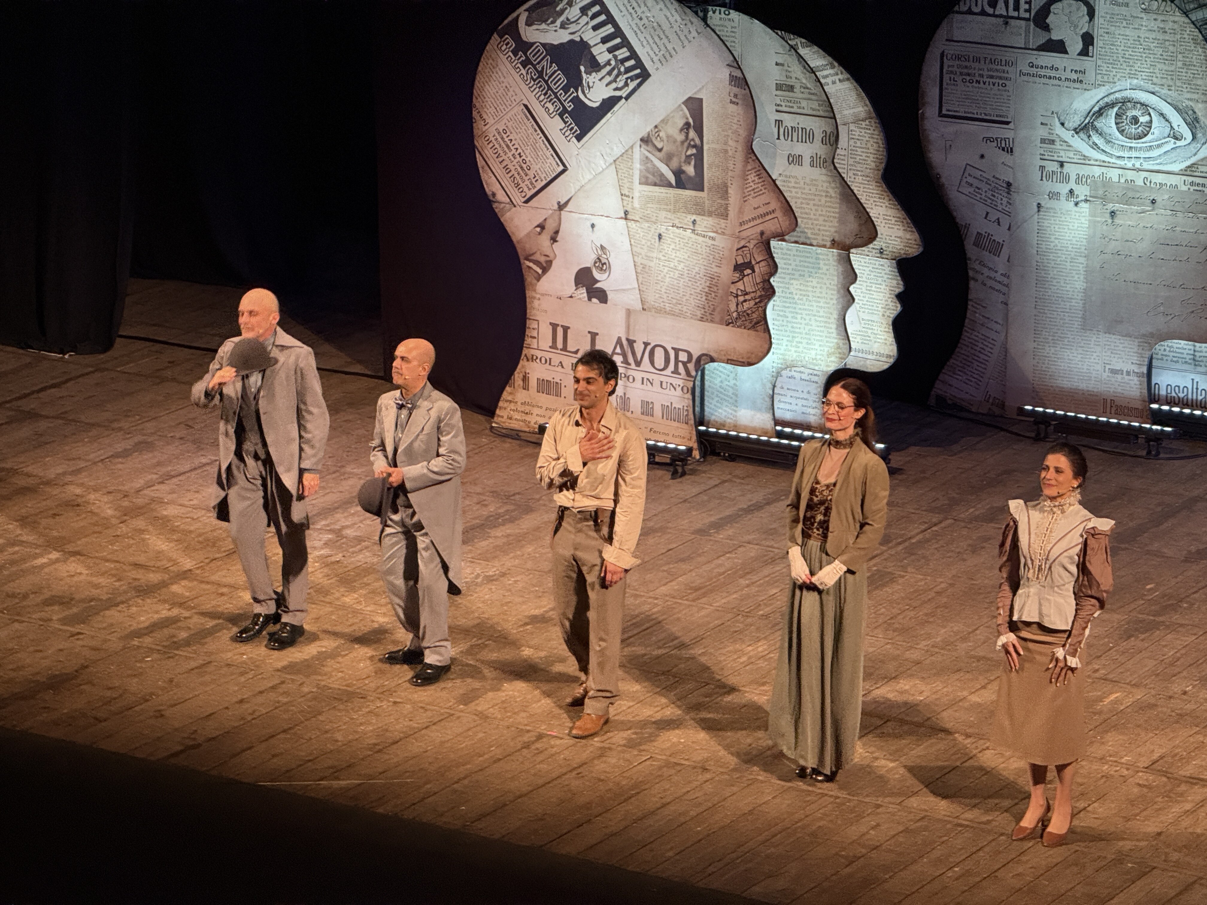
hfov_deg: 16.4
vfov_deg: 12.3
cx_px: 604
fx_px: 4184
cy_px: 452
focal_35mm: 120
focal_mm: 15.66
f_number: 2.8
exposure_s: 1/50
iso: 500
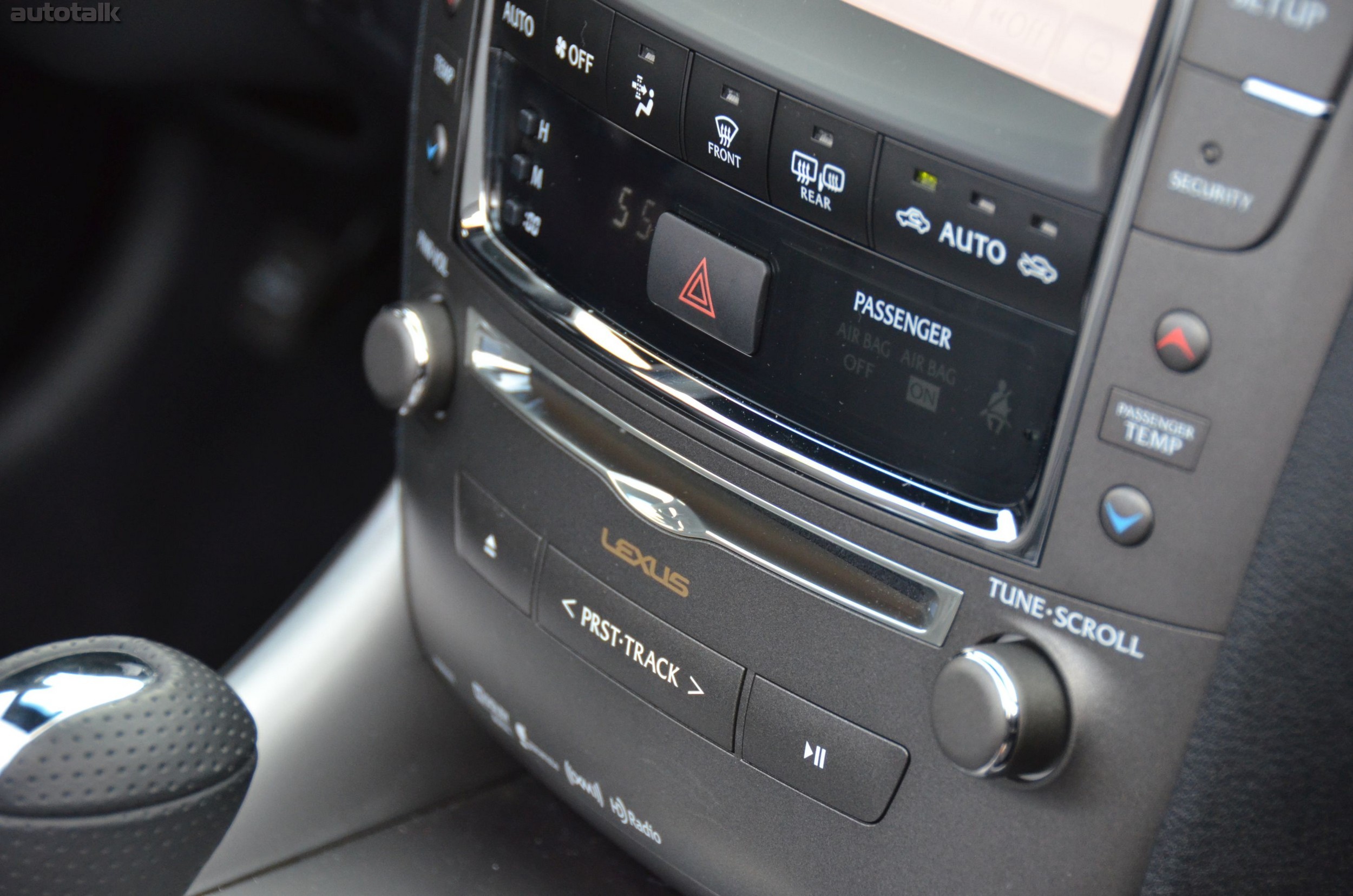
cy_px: 448
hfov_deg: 16.7
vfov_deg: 11.1
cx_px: 676
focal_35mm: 123
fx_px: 4613
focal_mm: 82
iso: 1600
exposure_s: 1/500
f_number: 5
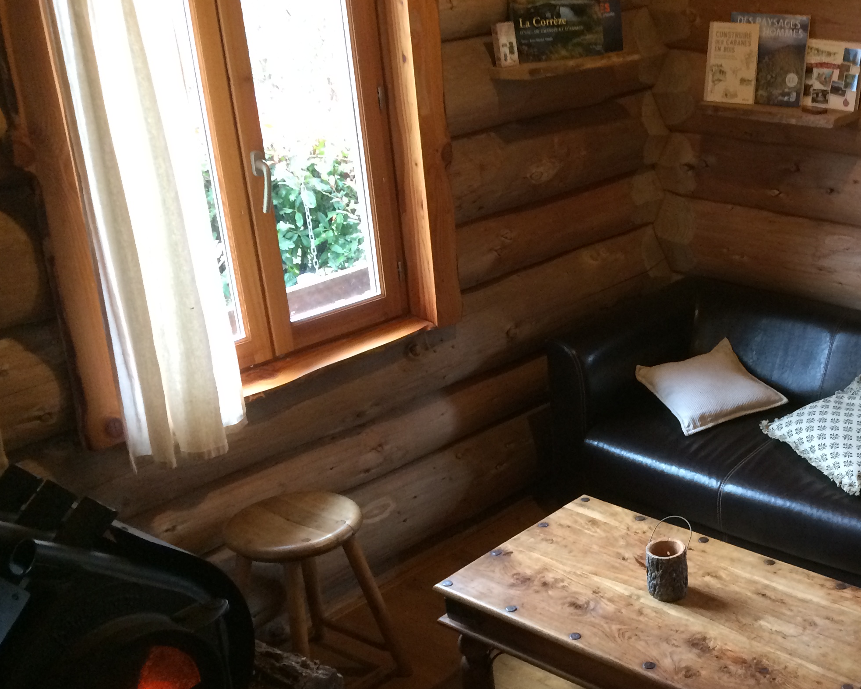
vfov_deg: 31.9
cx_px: 687
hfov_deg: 38.1
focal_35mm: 47
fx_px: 1198
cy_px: 449
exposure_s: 1/33
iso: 250
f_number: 2.2
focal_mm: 4.15
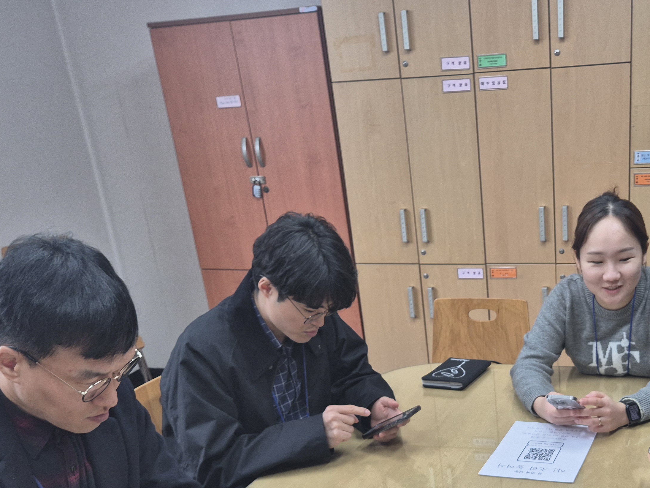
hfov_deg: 43.3
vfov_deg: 32.6
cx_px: 491
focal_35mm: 42
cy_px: 440
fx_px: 789
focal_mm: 5.4
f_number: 1.8
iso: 64
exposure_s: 1/120
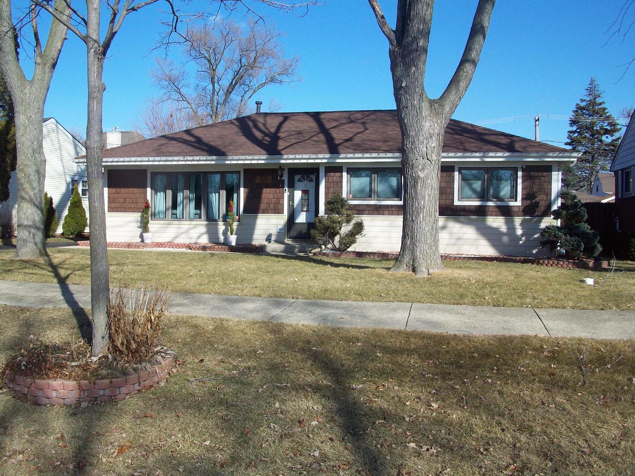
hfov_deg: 54.0
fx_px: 624
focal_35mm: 34
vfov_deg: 41.8
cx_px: 318
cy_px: 238
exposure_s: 1/338
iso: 80
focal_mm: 5.7
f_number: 5.5
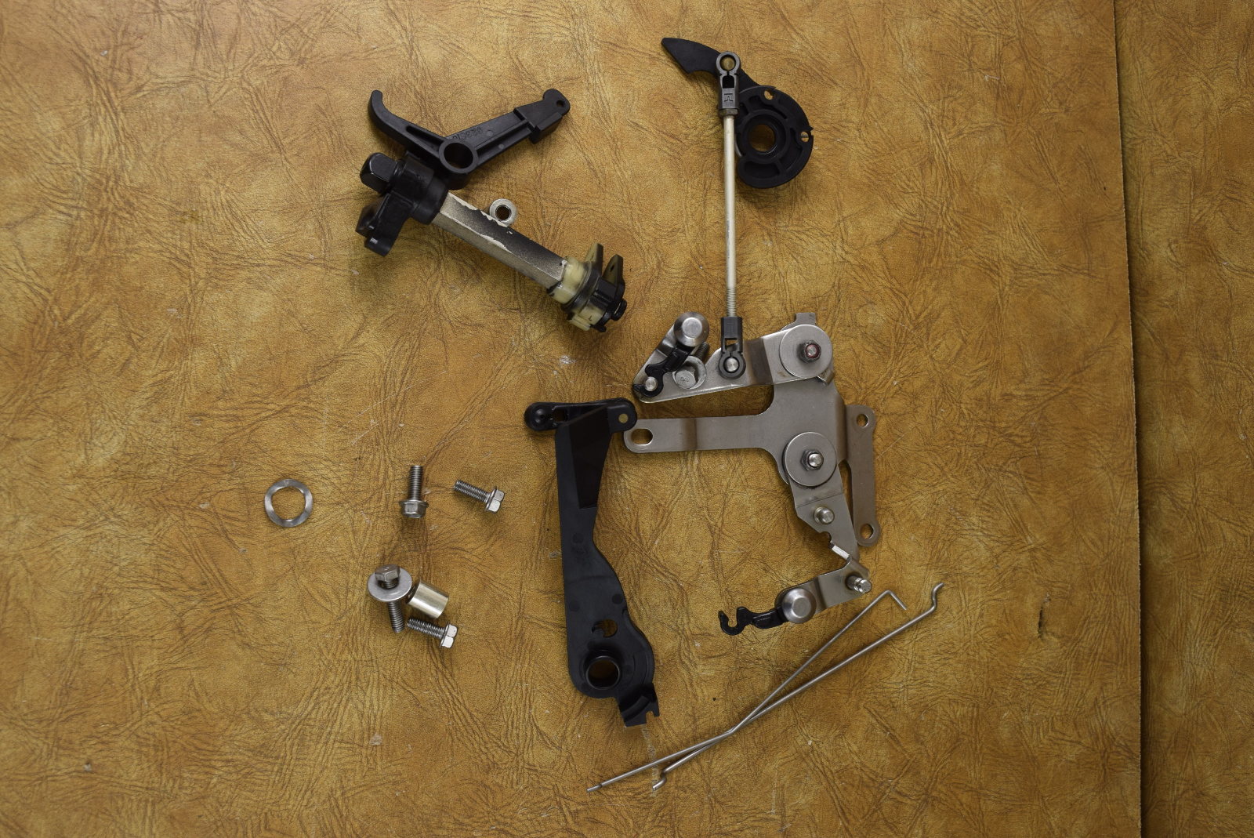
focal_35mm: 40
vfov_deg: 33.1
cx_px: 627
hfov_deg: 47.9
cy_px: 419
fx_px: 1412
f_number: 8
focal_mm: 27
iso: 400
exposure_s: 1/160
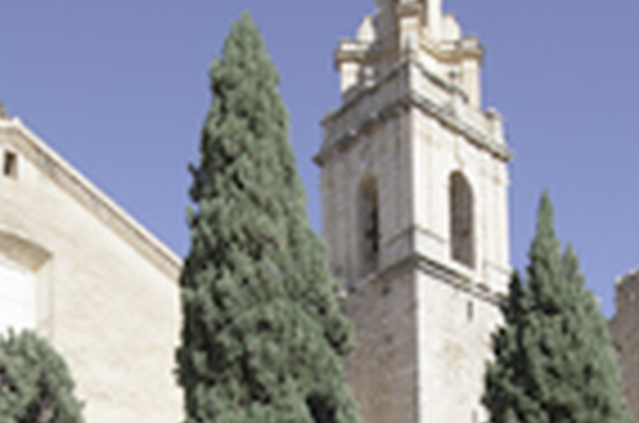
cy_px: 666
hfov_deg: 37.6
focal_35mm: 53
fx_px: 939
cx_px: 342
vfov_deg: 20.8
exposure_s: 1/2000
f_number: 3.5
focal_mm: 10
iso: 200
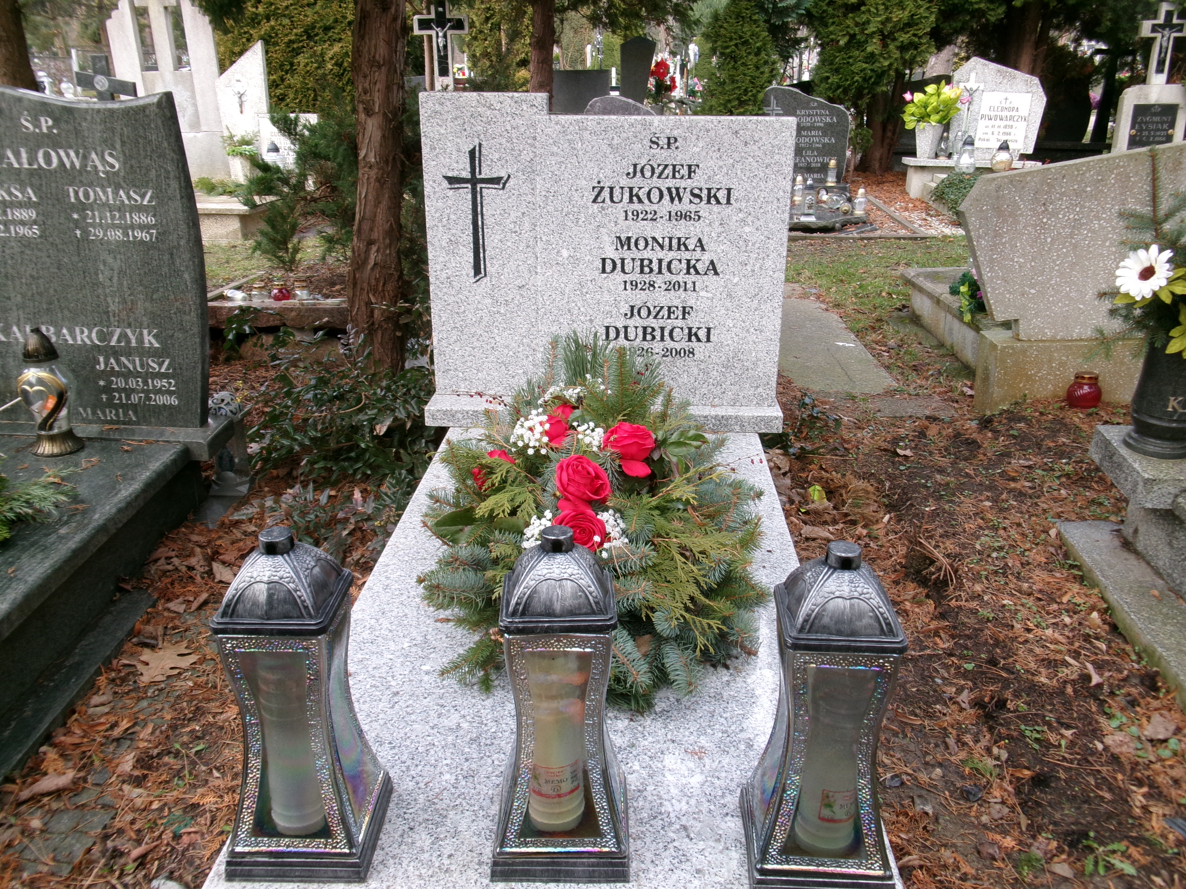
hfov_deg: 63.4
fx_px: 959
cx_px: 593
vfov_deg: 49.7
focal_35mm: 28
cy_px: 444
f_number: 3.9
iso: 100
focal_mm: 5.1
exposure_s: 1/75
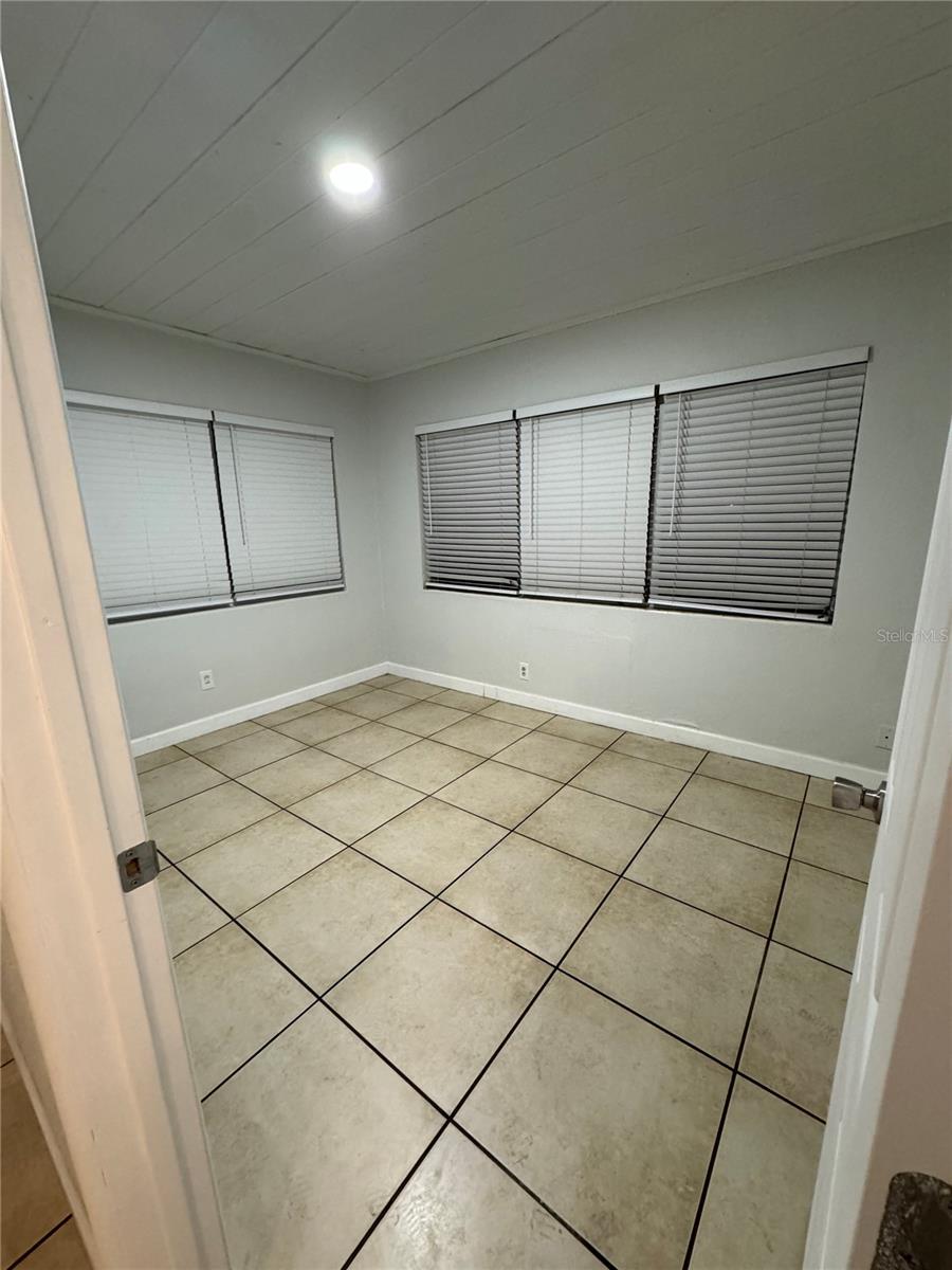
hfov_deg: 85.7
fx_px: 513
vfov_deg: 102.1
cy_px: 635
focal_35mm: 14
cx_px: 476
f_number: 2.2
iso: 320
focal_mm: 2.22
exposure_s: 1/60
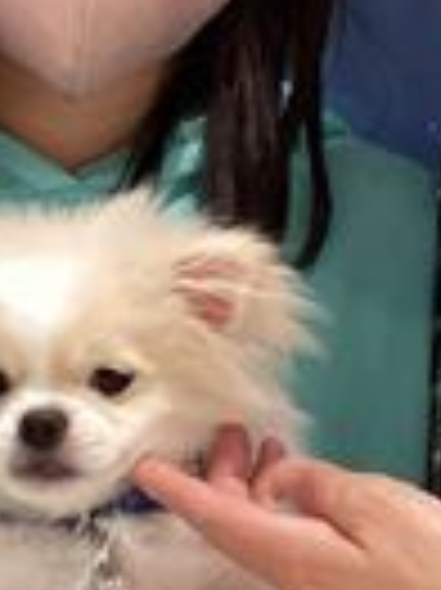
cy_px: 338
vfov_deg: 13.9
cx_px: 477
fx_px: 2416
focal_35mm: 142
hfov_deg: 10.3
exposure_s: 1/60
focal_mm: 3.3
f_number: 2.4
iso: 125
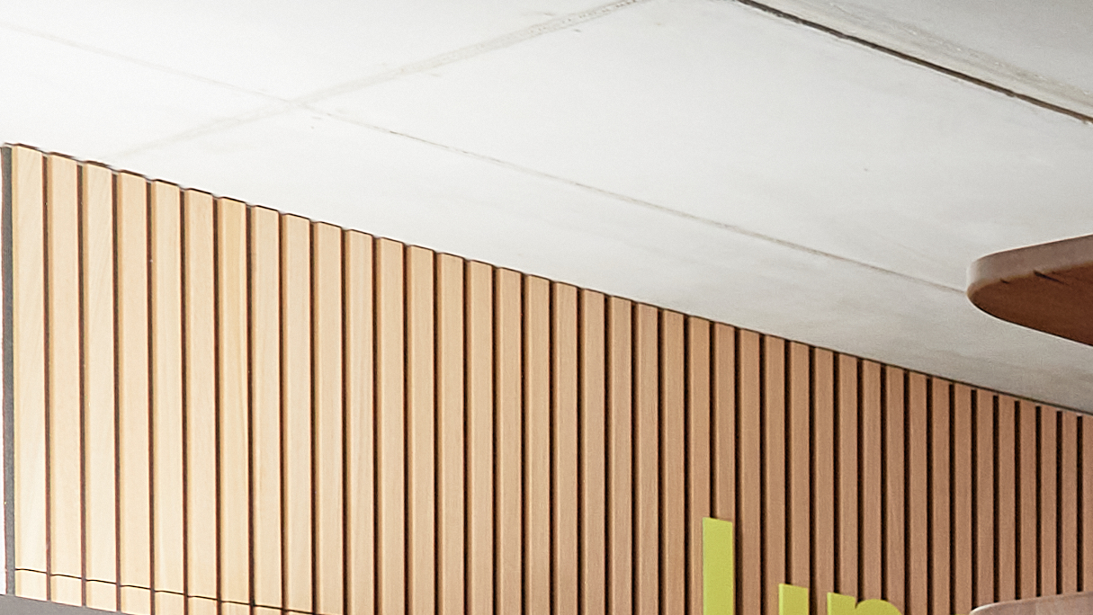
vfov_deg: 9.9
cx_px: 2347
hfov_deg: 14.5
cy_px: 1193
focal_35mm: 115
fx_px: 3334
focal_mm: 24
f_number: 5.6
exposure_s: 1/160
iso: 1400
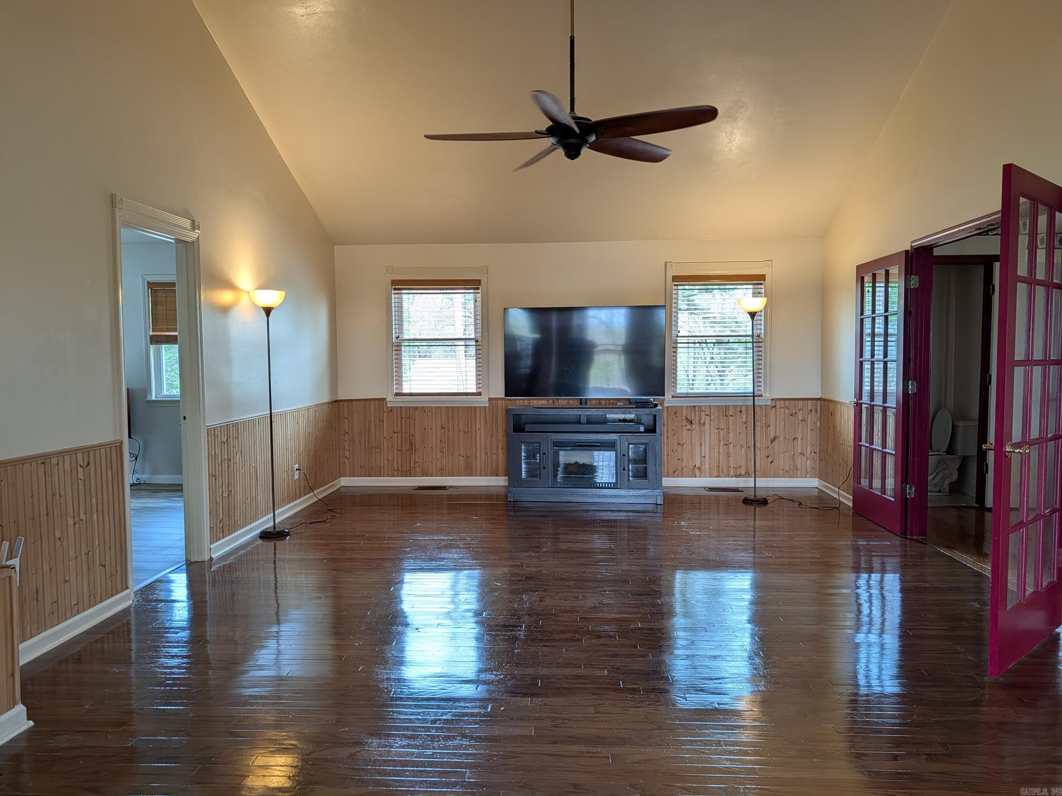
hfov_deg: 71.6
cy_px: 398
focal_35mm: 24
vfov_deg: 56.8
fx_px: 736
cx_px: 531
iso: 67
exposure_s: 1/91.9
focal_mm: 6.9
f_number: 1.68
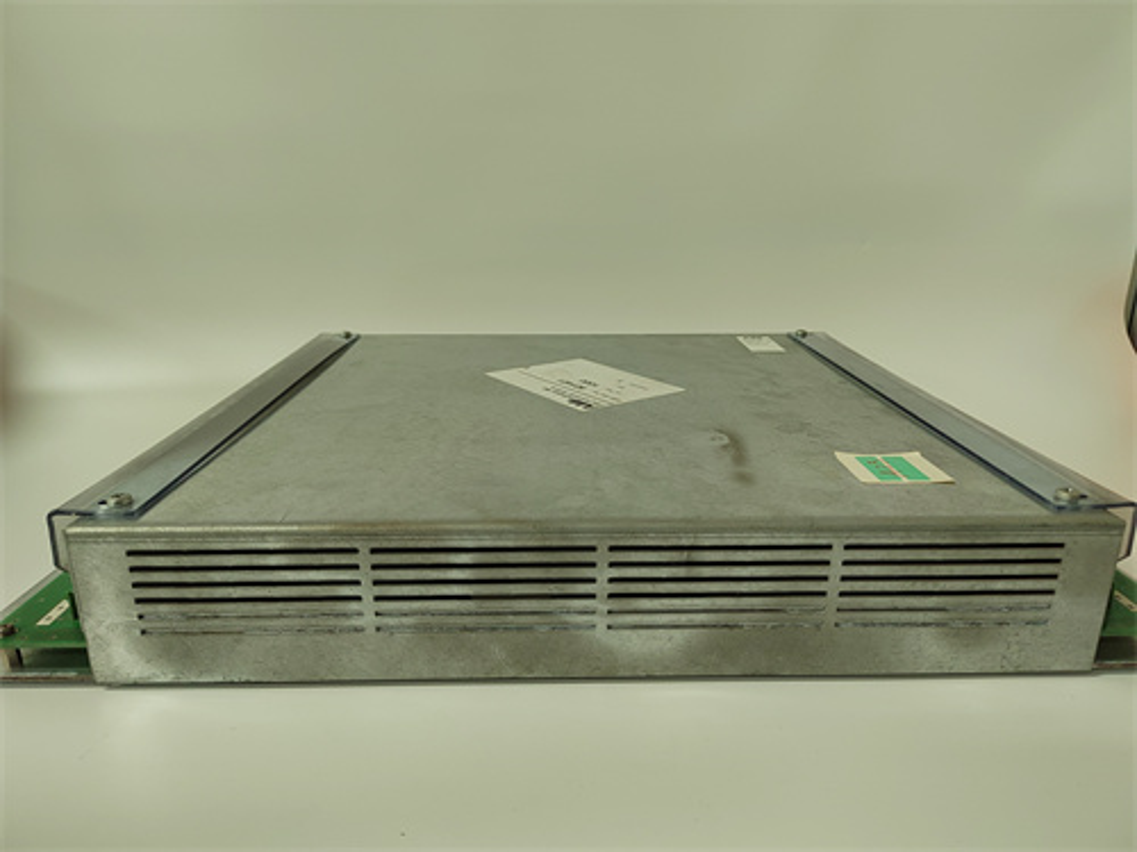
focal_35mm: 23
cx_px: 568
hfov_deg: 73.9
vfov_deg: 58.9
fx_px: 755
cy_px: 426
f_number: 1.9
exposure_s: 1/100
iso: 1875
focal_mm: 5.52
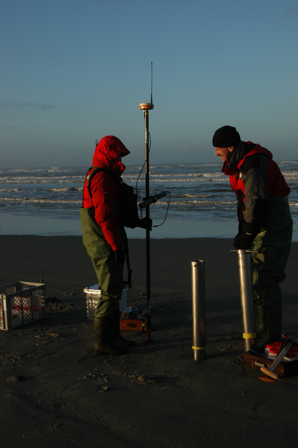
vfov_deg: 35.1
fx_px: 709
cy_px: 224
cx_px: 149
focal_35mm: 57
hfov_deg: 23.7
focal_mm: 38
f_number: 8
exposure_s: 1/250
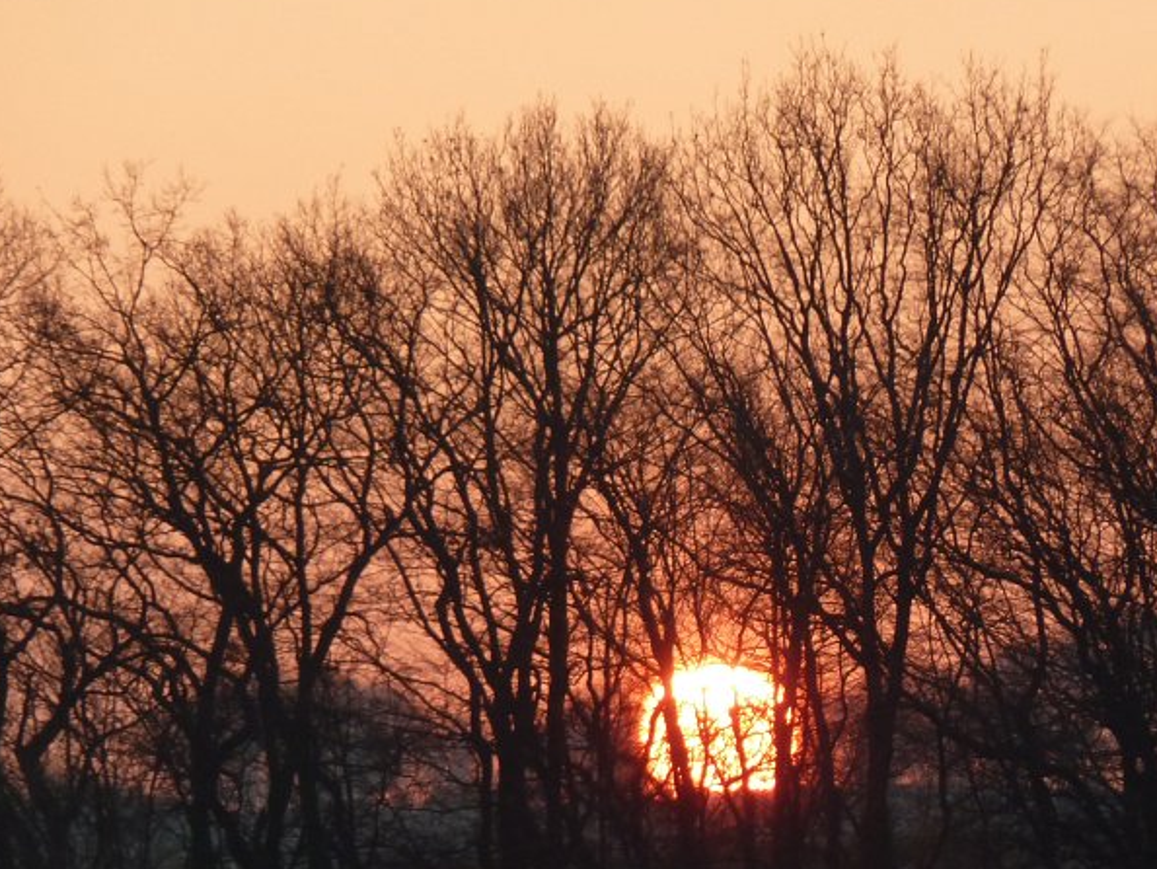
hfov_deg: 3.8
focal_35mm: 517
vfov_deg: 2.9
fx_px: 17287
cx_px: 705
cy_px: 532
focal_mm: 49.2
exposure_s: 1/125
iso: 160
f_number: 4.9
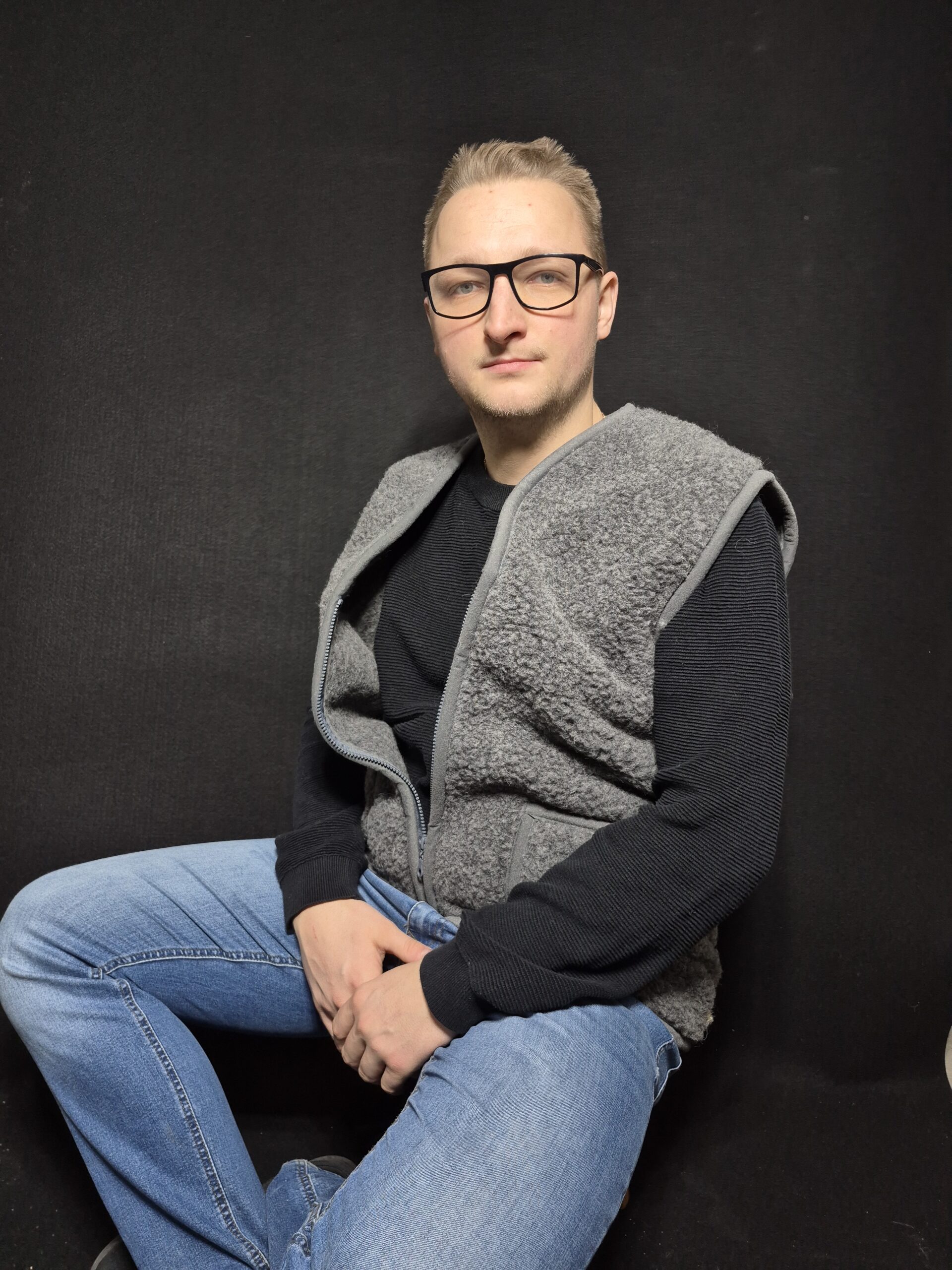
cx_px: 476
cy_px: 635
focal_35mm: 23
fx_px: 843
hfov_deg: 58.9
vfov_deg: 73.9
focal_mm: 5.4
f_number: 1.8
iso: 200
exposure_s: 1/180
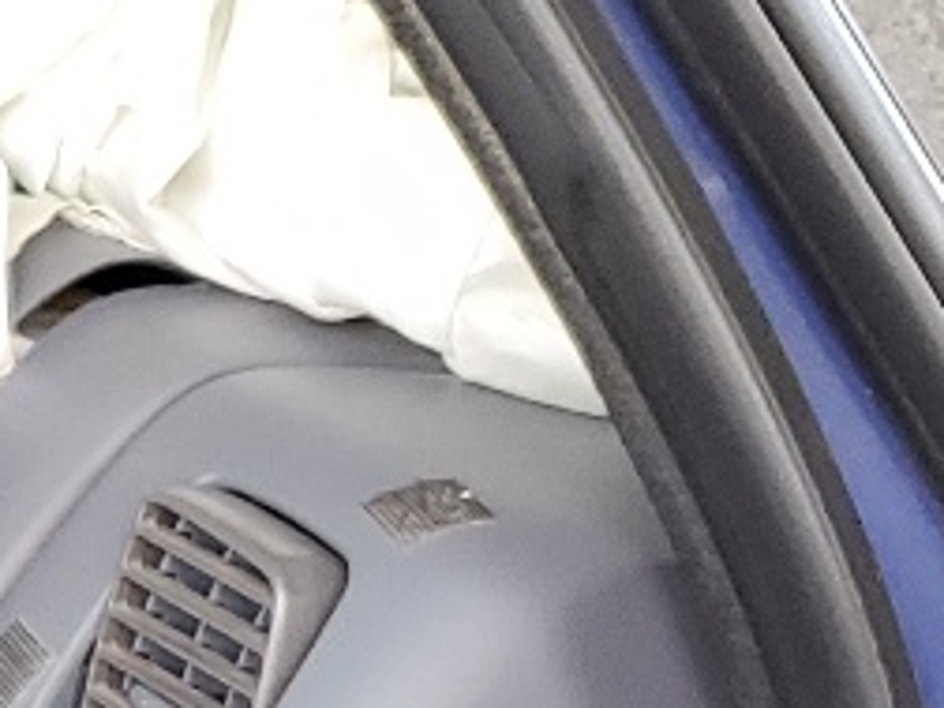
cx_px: -1506
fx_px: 4500
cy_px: 1015
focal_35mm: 165
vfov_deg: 8.8
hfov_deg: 10.1
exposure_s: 1/120
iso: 57
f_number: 1.5
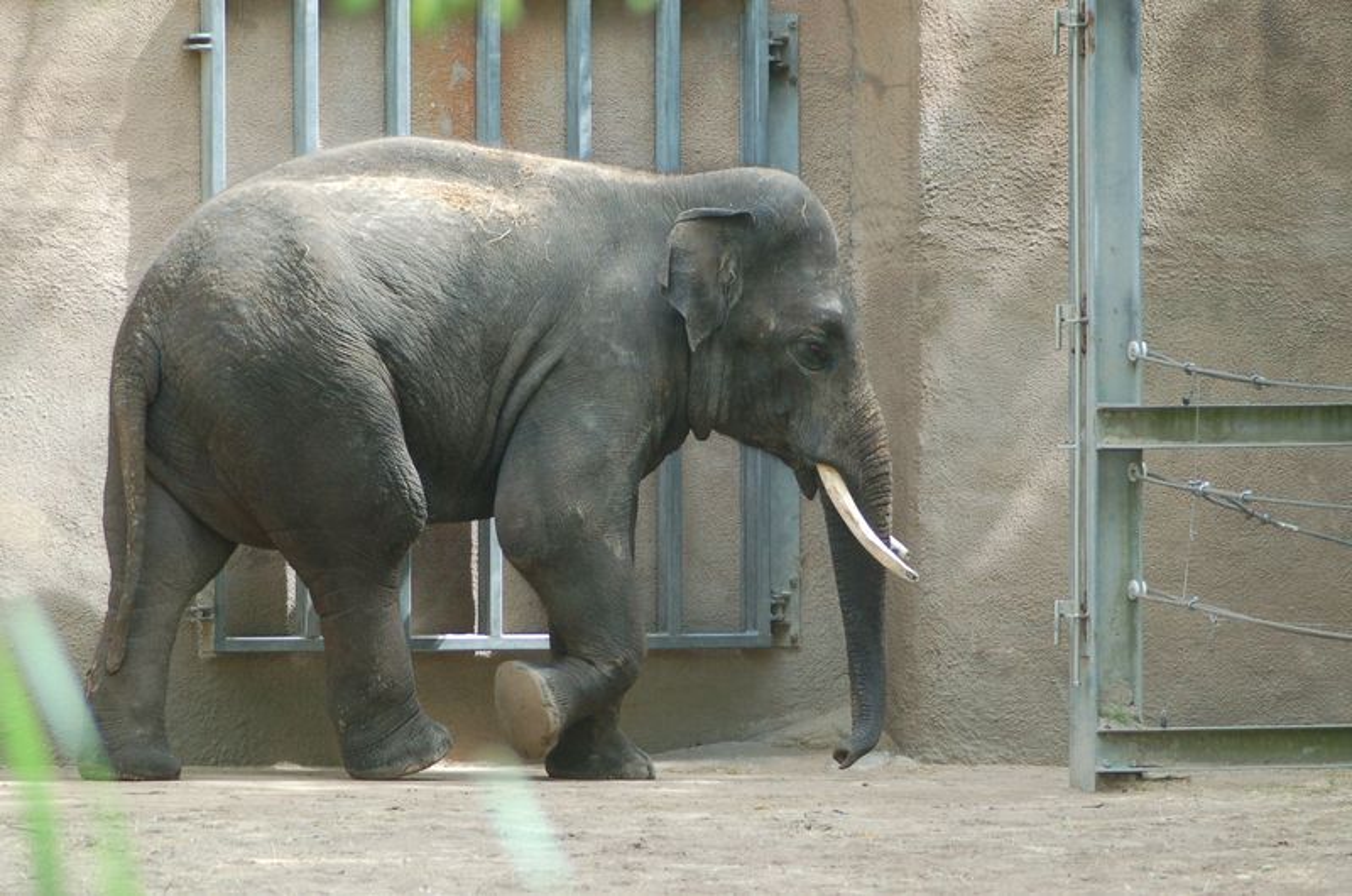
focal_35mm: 262
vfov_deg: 5.2
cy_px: 448
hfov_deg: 7.9
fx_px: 9839
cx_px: 676
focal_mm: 175
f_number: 5.3
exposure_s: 1/400
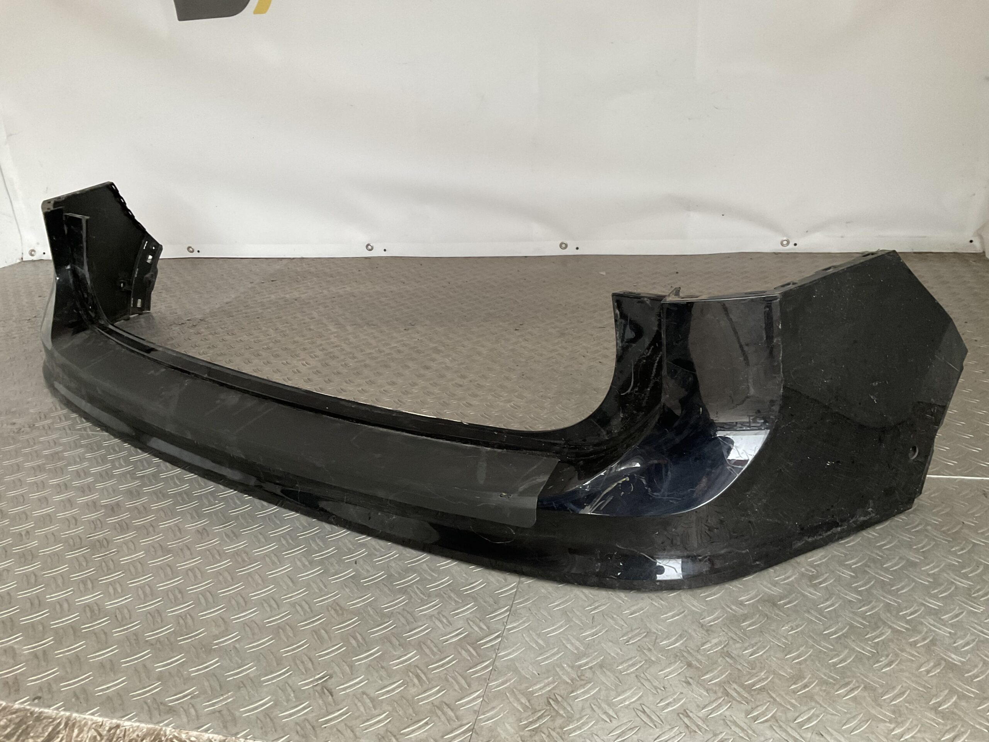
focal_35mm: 29
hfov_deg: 61.7
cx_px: 494
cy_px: 371
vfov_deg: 48.2
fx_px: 829
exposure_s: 1/40
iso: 200
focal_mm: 3
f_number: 1.8
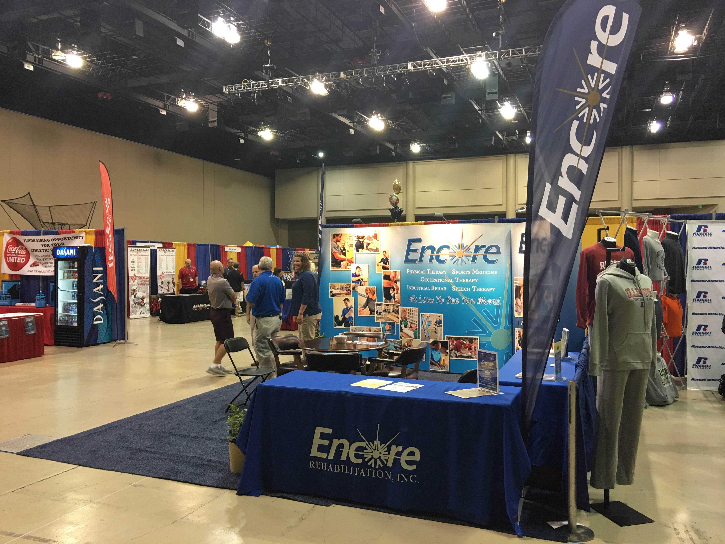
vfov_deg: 48.2
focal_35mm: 29
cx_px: 362
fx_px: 607
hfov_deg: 61.7
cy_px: 272
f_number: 2.2
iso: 50
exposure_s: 1/15
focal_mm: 4.15
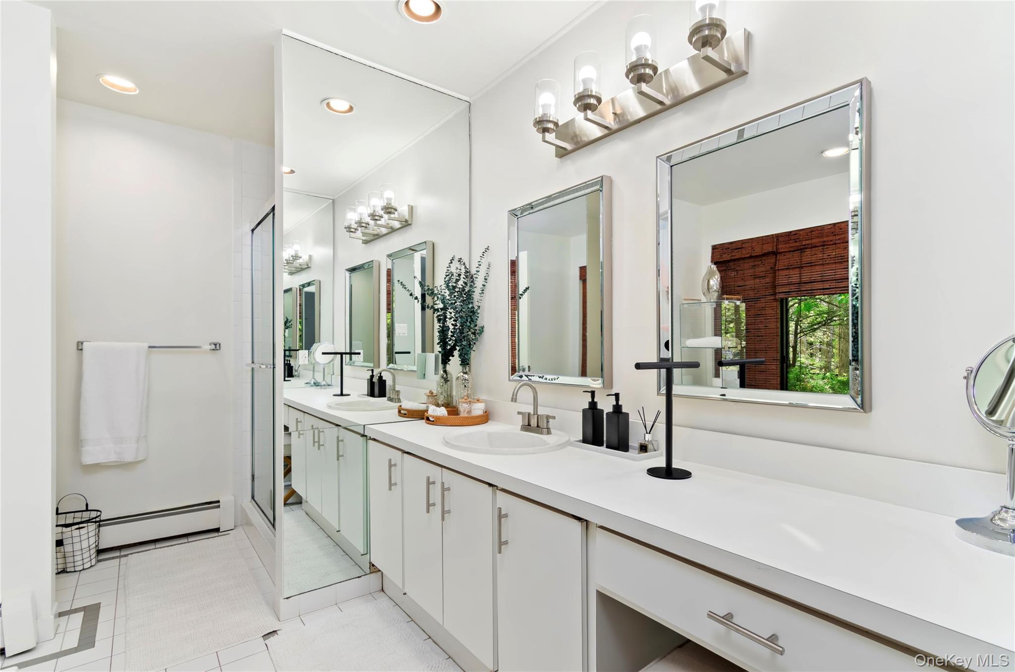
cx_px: 508
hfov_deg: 95.1
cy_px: 336
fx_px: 464
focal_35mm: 16
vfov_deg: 71.8
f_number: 8
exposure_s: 1/1.67
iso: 200
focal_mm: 11
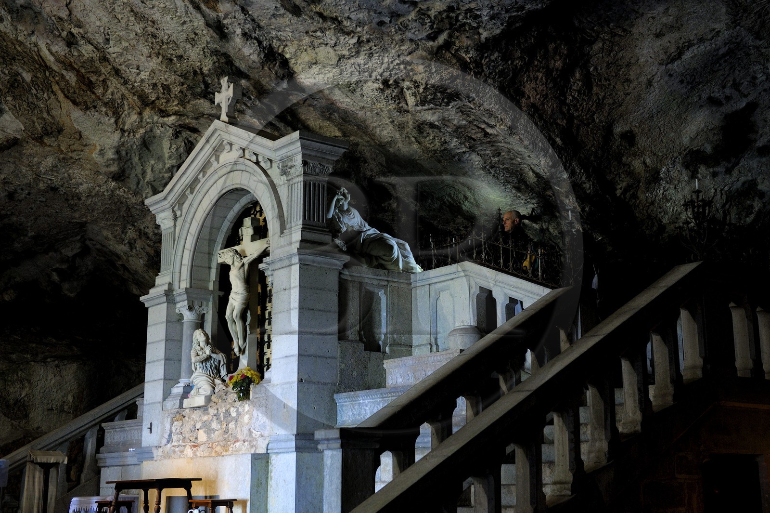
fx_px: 1069
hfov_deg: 39.6
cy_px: 256
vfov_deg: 27.0
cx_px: 385
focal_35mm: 50
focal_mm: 50
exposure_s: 1/20
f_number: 3.5
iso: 1250
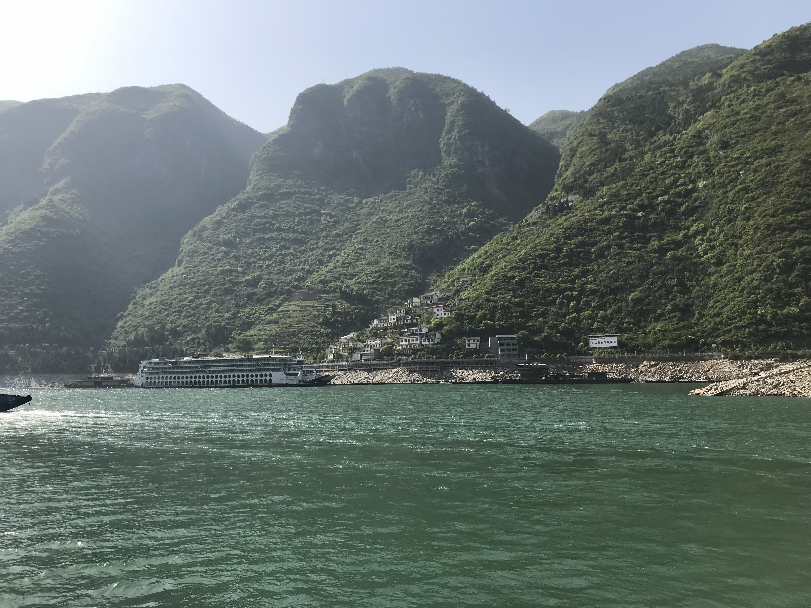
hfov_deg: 63.4
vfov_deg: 49.7
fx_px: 656
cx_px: 406
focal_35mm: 28
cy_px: 304
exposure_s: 1/2336
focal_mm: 3.99
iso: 20
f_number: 1.8
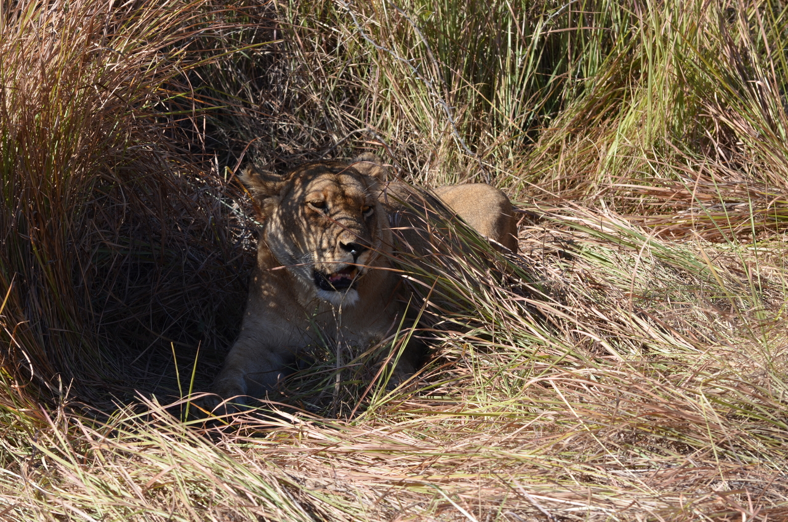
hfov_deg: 11.8
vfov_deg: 7.9
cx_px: 394
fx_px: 3801
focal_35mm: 174
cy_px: 261
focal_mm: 116
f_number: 8
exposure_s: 1/250
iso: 140
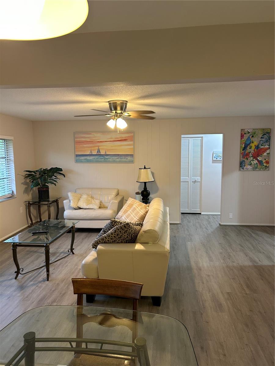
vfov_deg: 67.3
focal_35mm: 26
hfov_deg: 53.1
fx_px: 275
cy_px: 183
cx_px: 138
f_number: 1.5
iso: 125
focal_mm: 5.7
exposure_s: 1/60
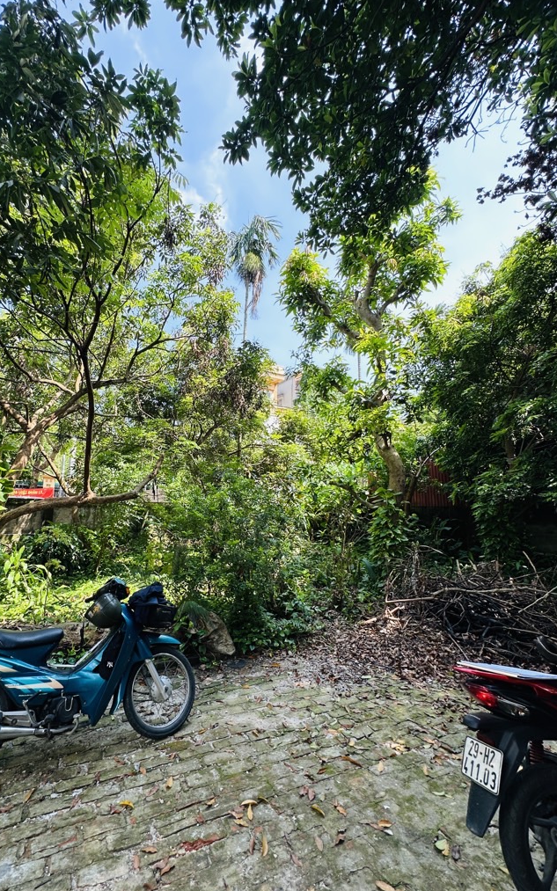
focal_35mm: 15
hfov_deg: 74.1
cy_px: 447
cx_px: 227
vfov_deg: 101.5
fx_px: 364
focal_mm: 2.22
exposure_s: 1/229
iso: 40
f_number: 2.2
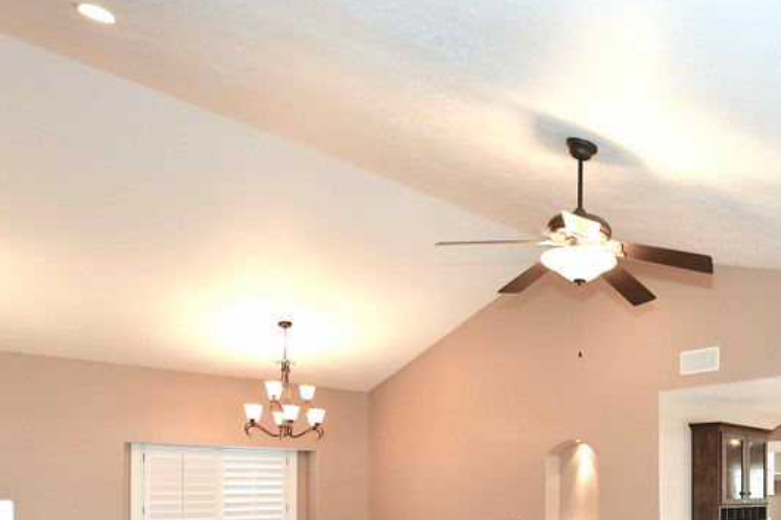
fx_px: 629
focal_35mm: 29
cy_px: 485
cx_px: 694
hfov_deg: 55.7
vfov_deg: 40.8
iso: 1000
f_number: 4
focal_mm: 10
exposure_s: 1/60
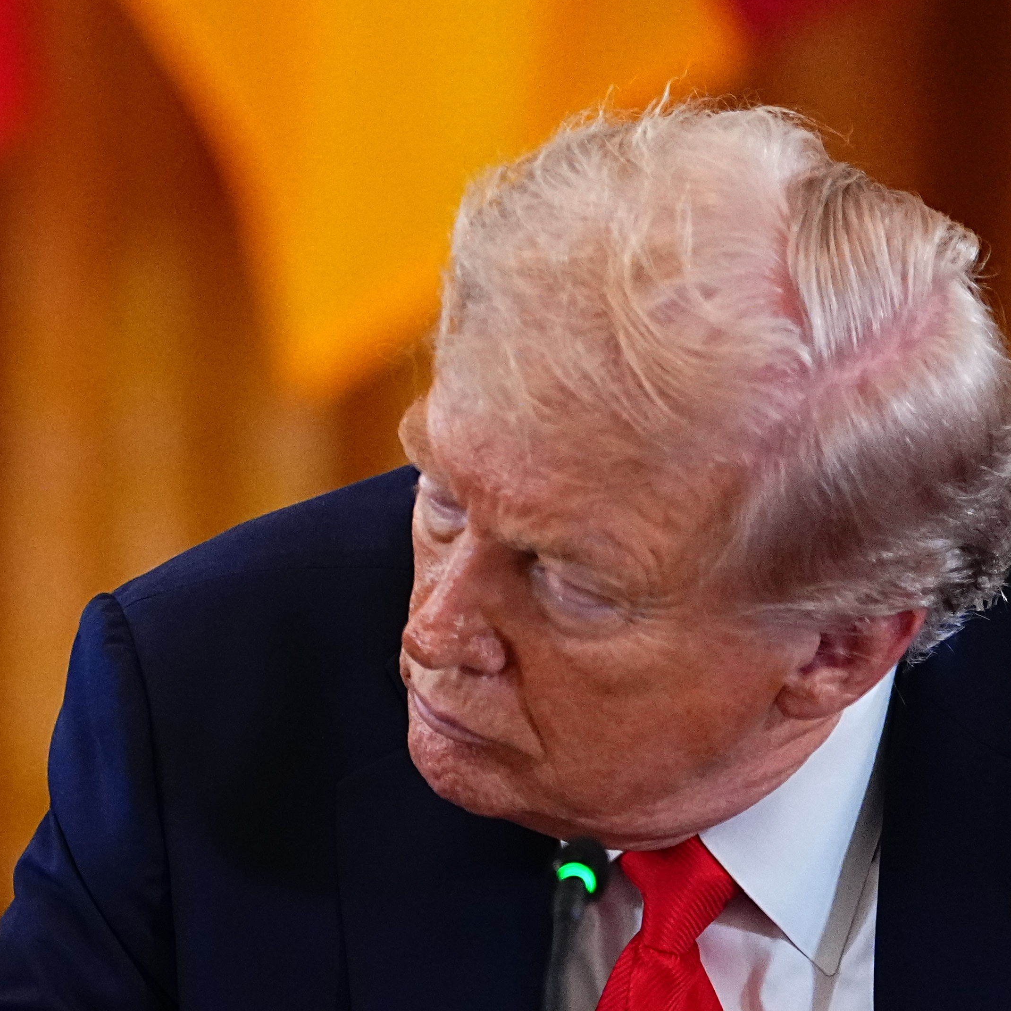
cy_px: 869
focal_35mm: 490
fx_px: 16191
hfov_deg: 3.6
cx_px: -332
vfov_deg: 3.6
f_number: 2
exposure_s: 1/250
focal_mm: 143
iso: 3200
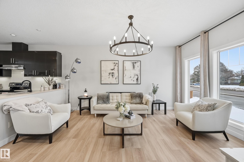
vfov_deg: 81.1
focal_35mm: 14
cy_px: 81
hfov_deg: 104.3
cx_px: 122
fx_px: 95
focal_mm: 14
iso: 100
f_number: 8
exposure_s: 1/60
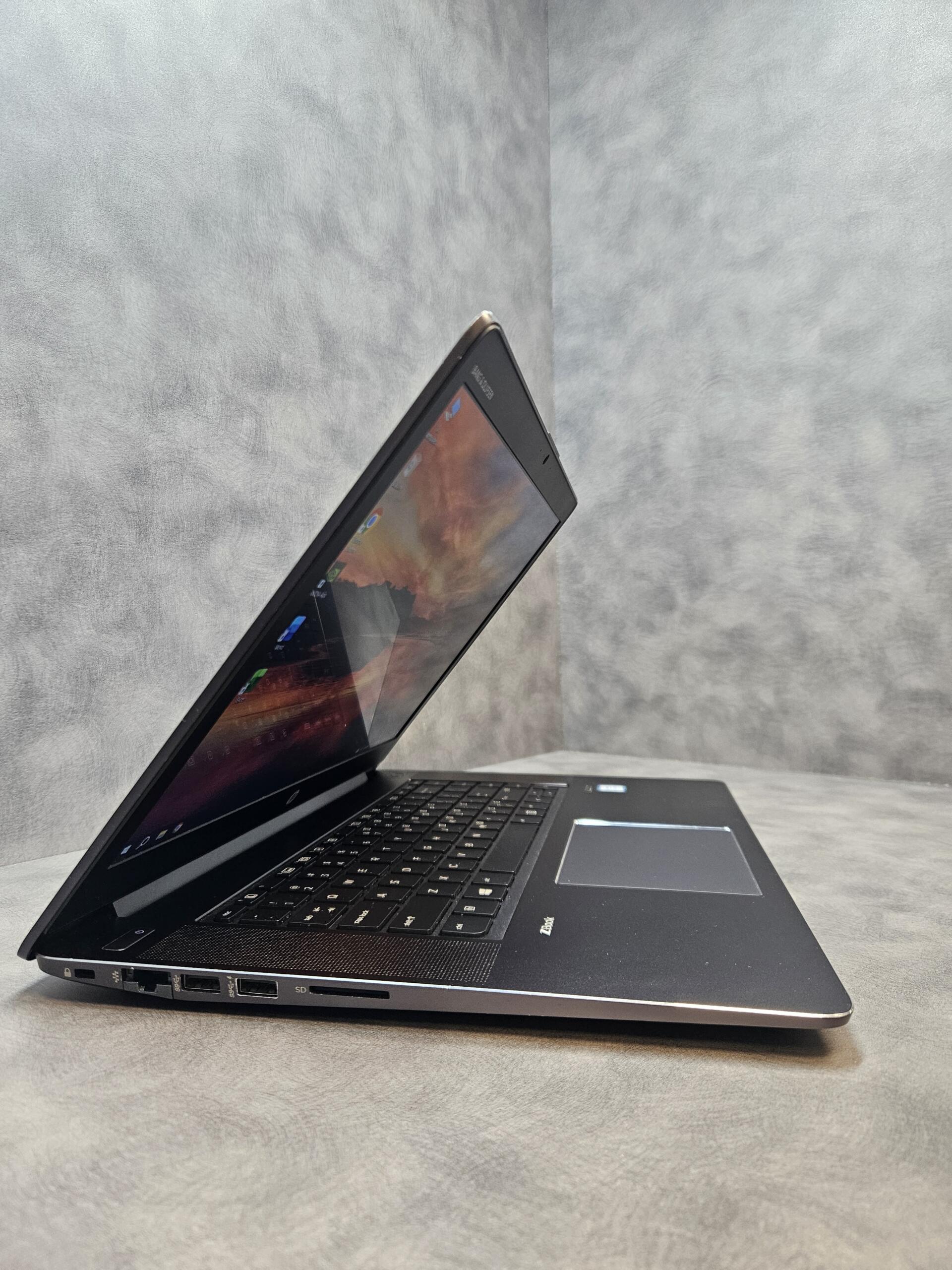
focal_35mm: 23
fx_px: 843
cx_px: 476
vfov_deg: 73.9
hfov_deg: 58.9
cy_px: 635
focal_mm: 5.4
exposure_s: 1/100
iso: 250
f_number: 1.8
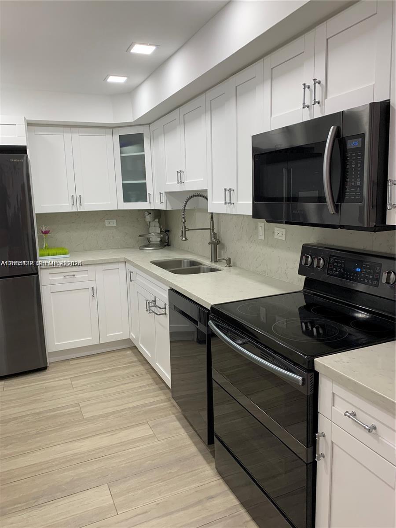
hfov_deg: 53.1
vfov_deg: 67.3
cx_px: 198
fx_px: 397
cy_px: 264
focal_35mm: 26
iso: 100
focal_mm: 4.25
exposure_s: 1/120
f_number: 1.8
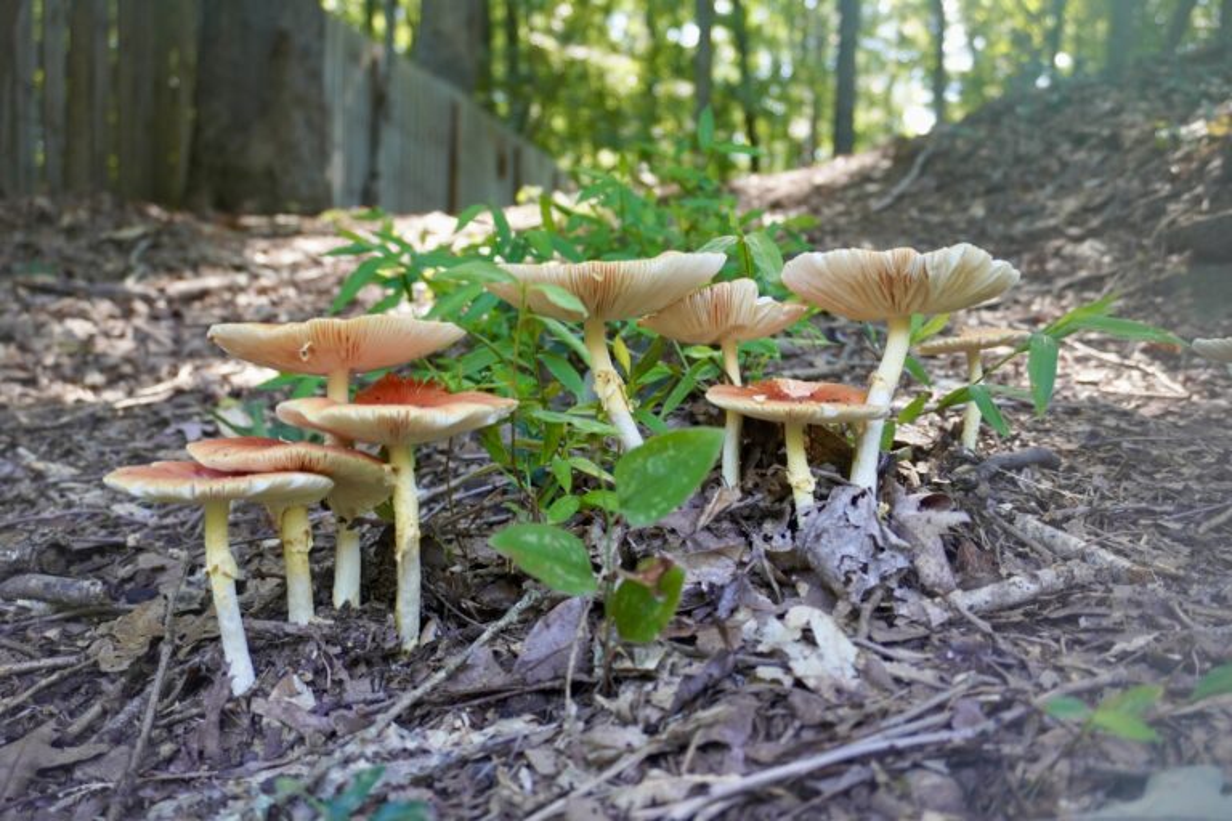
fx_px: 1129
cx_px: 616
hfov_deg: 57.2
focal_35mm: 33
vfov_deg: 40.0
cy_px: 410
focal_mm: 22
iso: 640
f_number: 4
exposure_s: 1/160
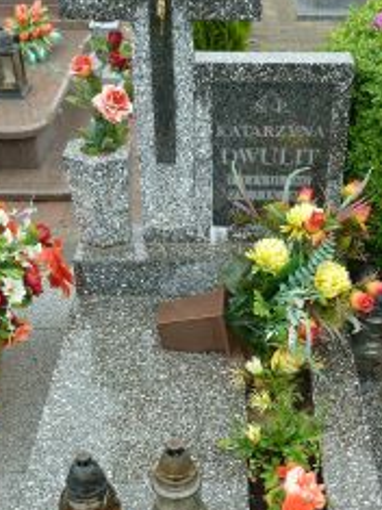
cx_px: 219
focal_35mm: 51
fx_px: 751
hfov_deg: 28.5
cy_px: 369
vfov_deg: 36.8
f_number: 3.3
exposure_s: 1/100
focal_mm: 4.1
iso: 80
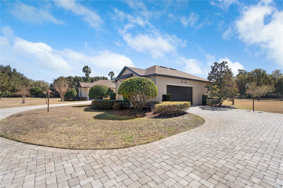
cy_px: 94
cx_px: 142
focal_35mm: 15
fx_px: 118
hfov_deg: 100.4
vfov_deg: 77.3
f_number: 9
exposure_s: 1/40
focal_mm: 10
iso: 100
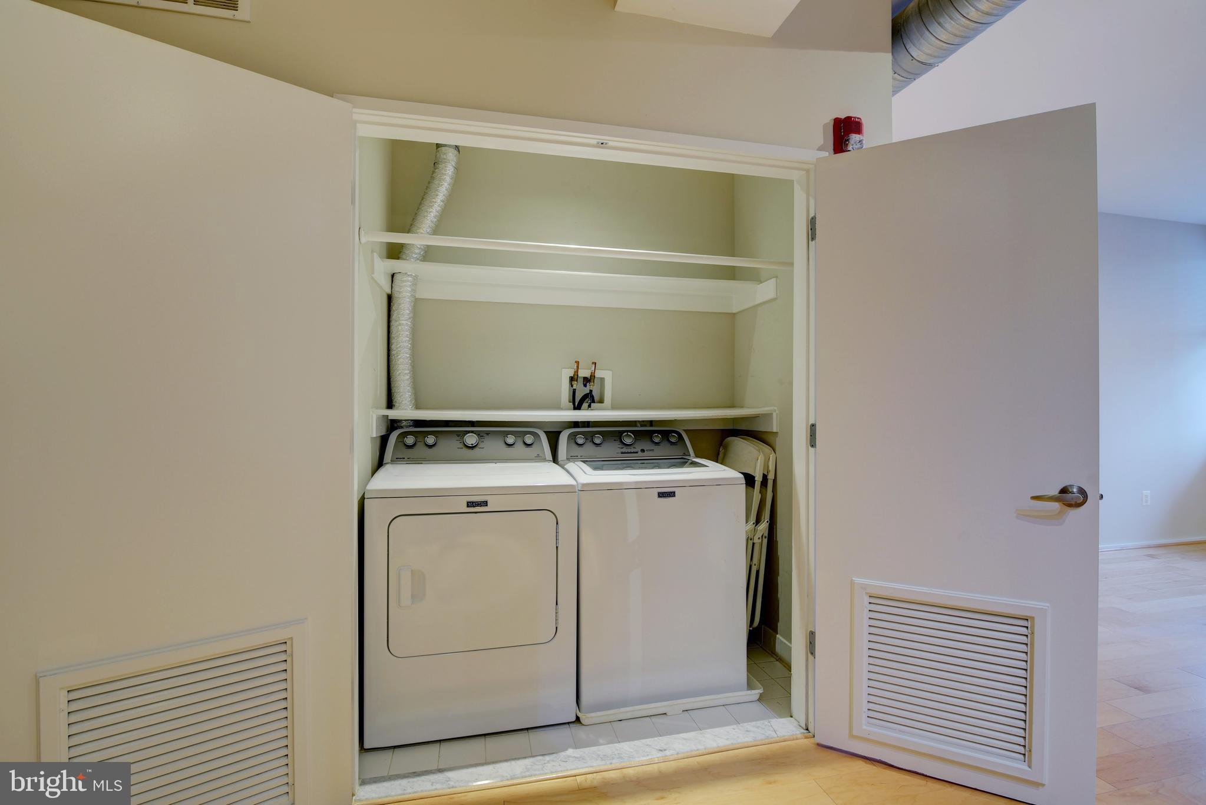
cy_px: 402
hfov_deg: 96.7
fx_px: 536
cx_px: 603
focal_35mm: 16
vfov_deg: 73.8
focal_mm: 16
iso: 200
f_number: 5.6
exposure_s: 1/3.33
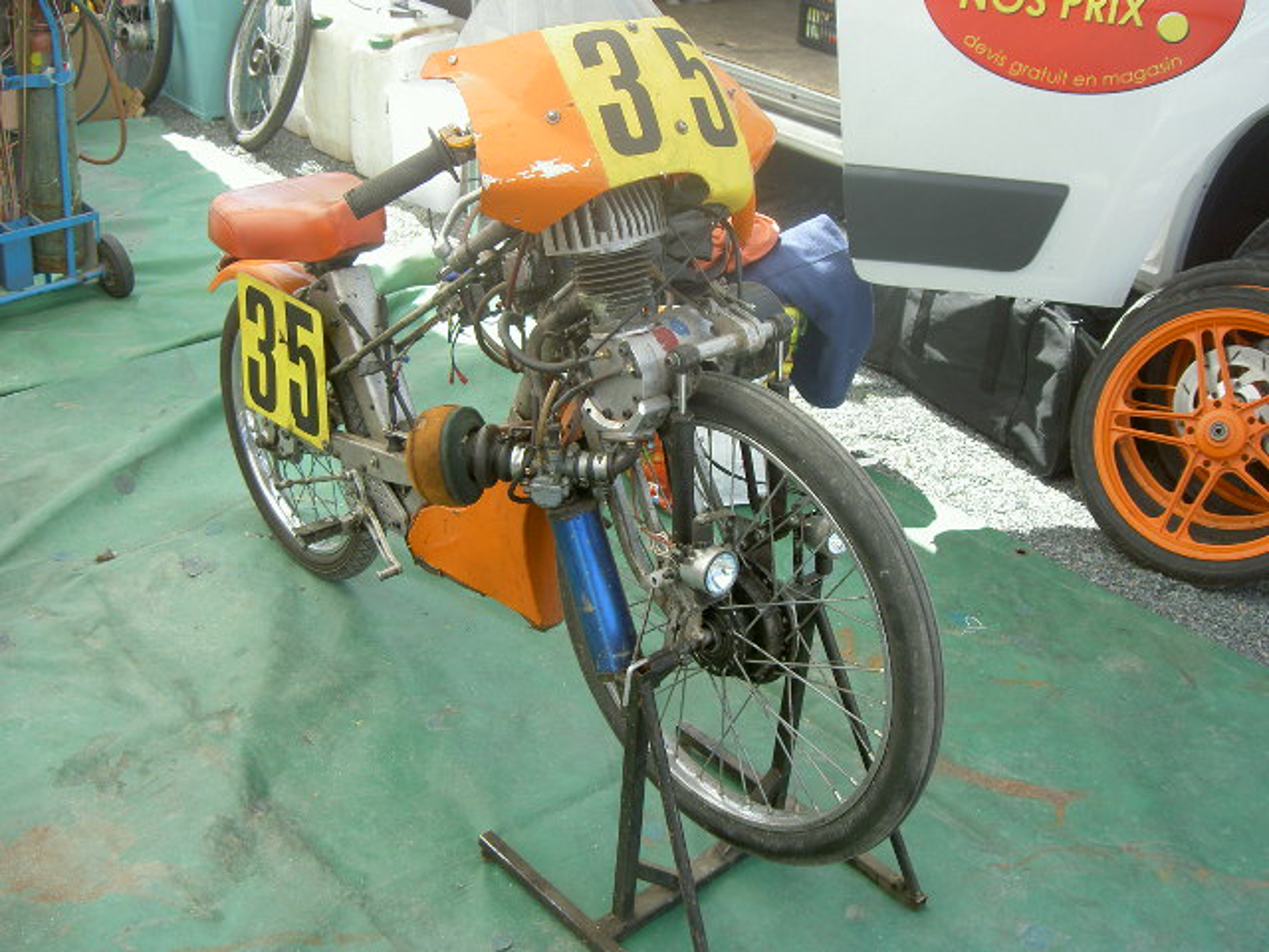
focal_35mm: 39
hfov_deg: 47.9
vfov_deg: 36.8
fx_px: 1430
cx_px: 634
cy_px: 476
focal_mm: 8
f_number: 2.8
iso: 50
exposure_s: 1/200
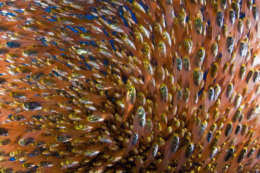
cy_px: 86
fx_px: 141
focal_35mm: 20
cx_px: 130
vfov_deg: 63.1
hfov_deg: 85.5
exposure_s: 1/60
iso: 200
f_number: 18
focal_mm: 13
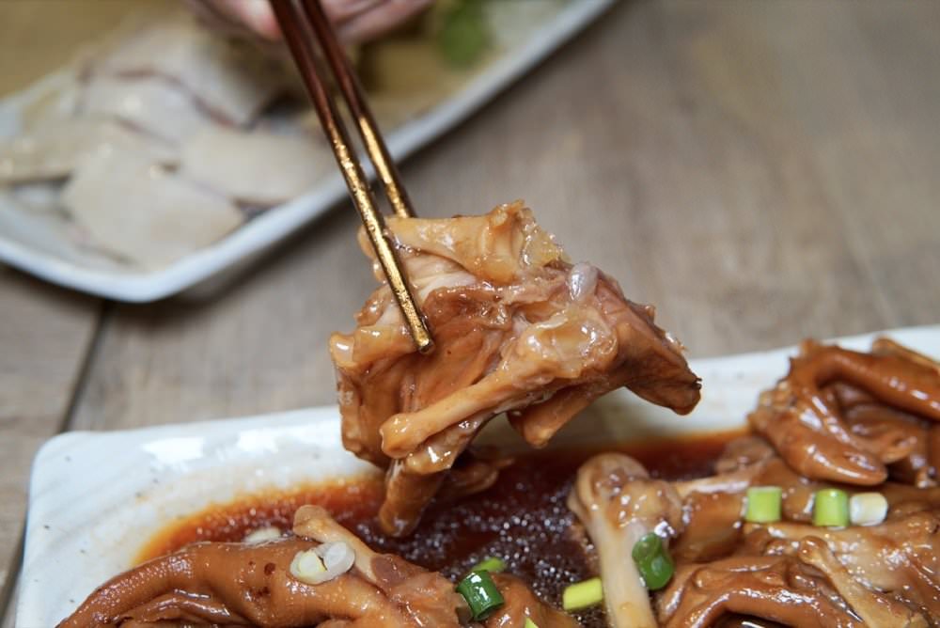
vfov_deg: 29.9
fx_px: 1176
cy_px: 314
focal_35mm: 45
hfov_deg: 43.6
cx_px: 470
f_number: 4
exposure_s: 1/60
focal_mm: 30
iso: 250
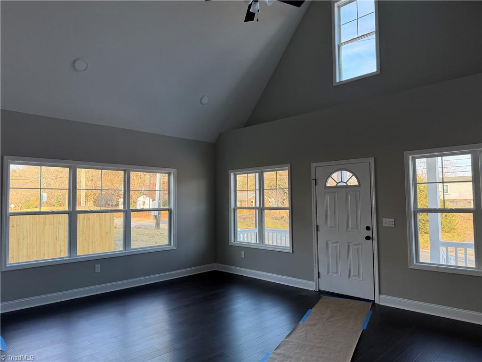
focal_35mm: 24
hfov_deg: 71.6
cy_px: 181
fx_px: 334
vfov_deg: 56.8
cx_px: 241
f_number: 1.78
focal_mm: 6.76
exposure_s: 1/226
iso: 160
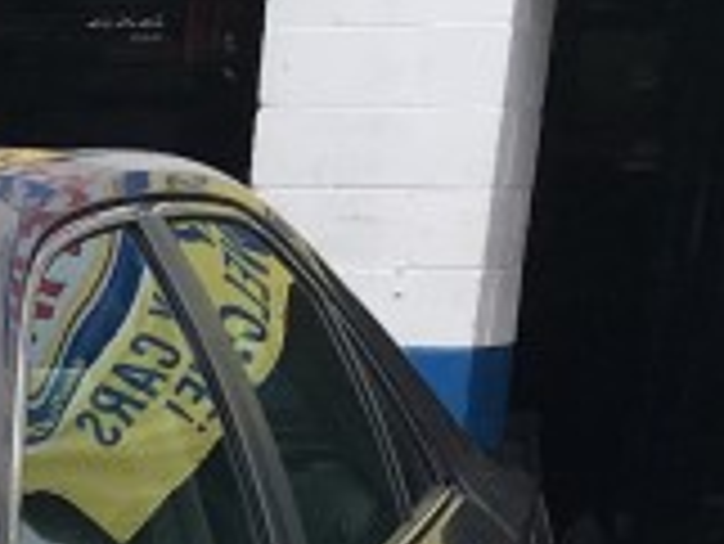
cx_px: -1147
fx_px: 3851
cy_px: 1335
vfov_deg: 7.5
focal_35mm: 184
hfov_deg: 9.3
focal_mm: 4.15
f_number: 2.2
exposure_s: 1/561
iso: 25
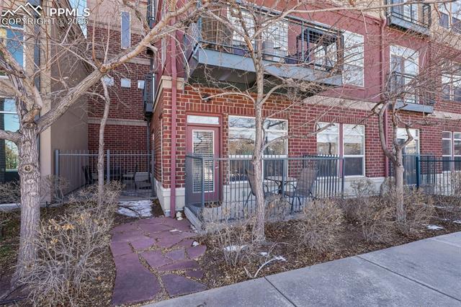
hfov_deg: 95.0
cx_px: 230
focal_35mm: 16
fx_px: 211
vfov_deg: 72.0
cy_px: 154
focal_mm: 11
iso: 100
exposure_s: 1/30
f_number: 8
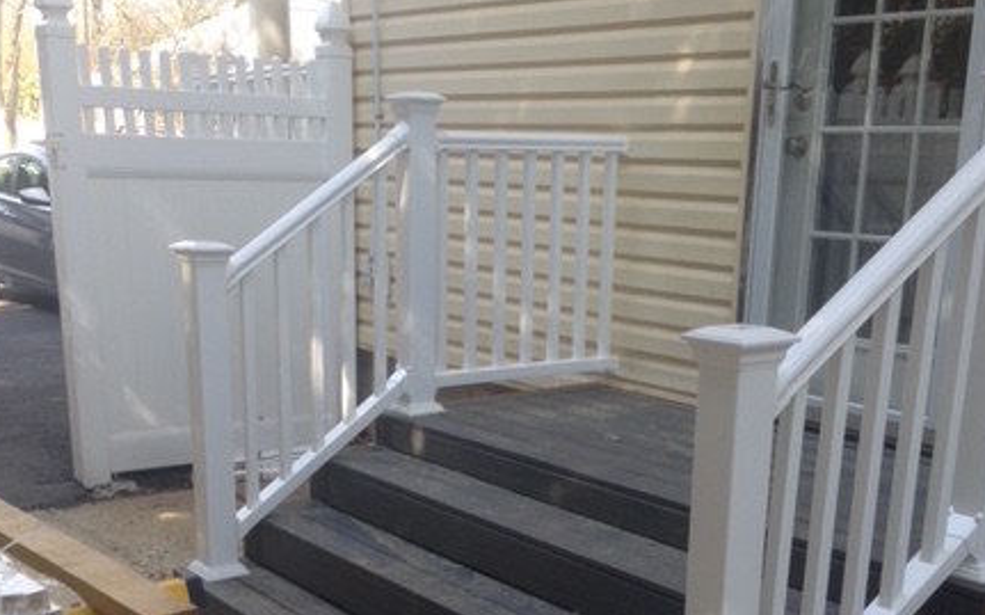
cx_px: 480
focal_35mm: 52
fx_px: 1395
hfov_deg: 38.9
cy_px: 542
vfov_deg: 24.2
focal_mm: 4.12
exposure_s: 1/190
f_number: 2.4
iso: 50
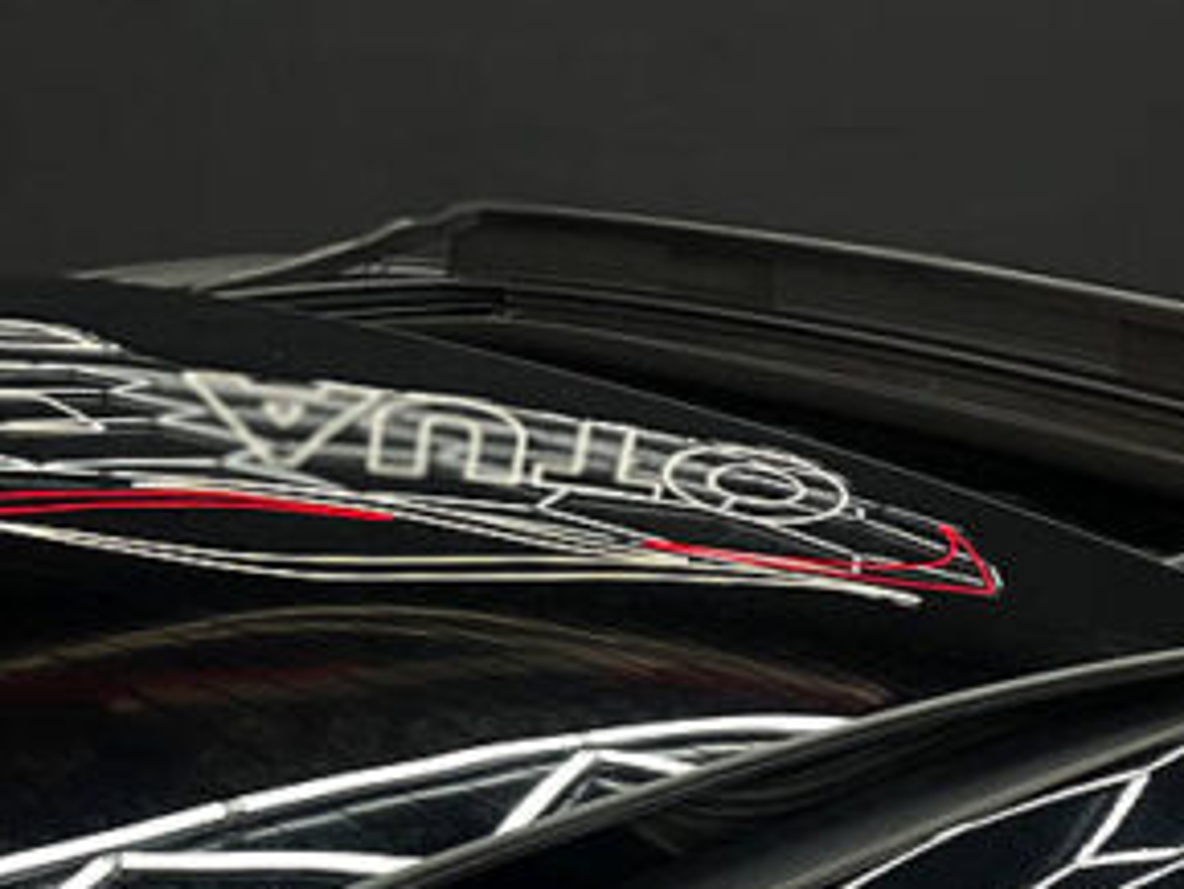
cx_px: 295
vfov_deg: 20.5
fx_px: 2464
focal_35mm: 72
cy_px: 438
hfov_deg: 26.7
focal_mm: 4.2
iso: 50
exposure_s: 1/100
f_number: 1.6
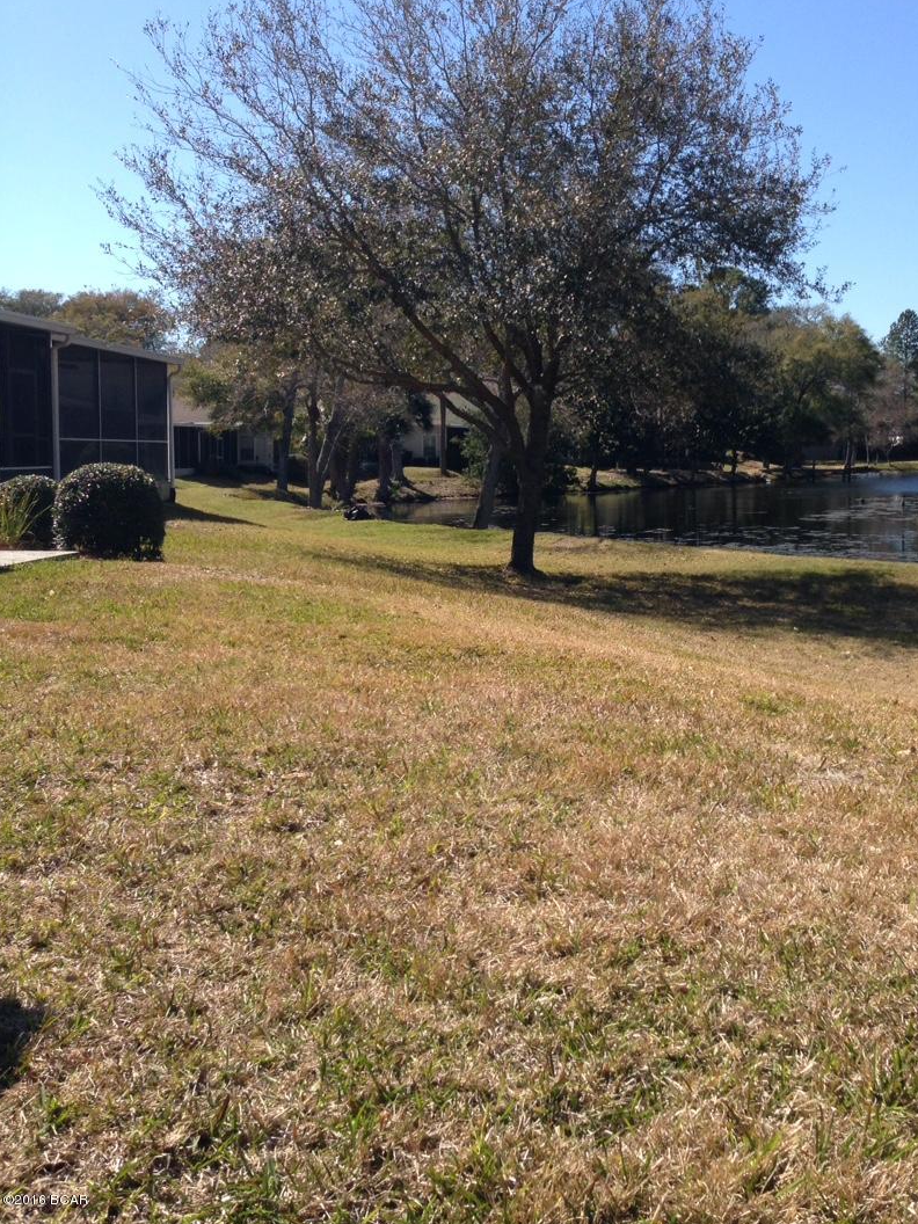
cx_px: 553
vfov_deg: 46.6
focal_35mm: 40
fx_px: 1414
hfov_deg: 35.8
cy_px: 507
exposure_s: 1/1323
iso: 50
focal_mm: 4.12
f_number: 2.4
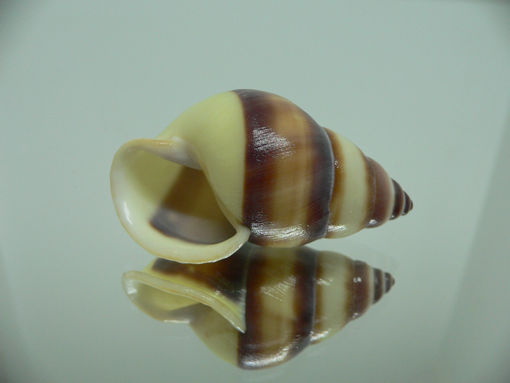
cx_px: 255
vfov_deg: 40.7
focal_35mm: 35
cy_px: 192
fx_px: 516
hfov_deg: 52.6
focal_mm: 4.6
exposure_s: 1/60
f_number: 2.8
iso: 150
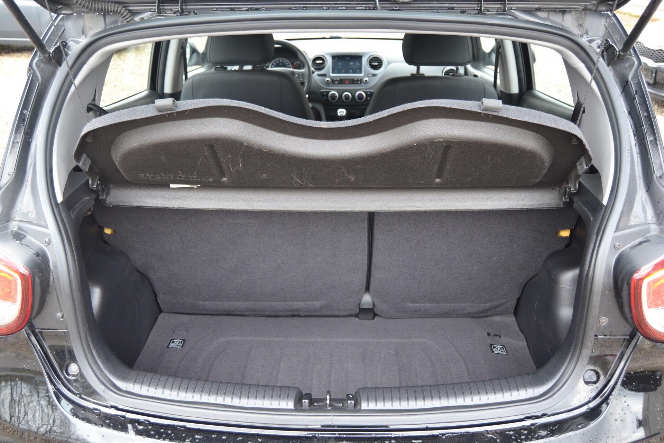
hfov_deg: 61.9
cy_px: 222
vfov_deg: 43.6
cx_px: 332
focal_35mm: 30
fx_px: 553
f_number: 4.5
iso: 400
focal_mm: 20
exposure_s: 1/80
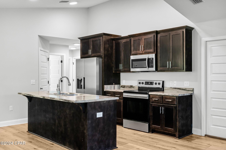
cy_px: 75
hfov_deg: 53.1
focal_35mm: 36
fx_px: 226
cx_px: 113
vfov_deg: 36.9
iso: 400
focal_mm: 24
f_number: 8
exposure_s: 1/6
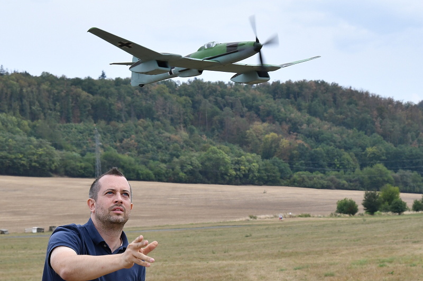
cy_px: 140
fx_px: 916
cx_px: 212
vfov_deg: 17.5
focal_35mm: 78
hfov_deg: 26.0
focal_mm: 52
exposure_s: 1/800
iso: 500
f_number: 9
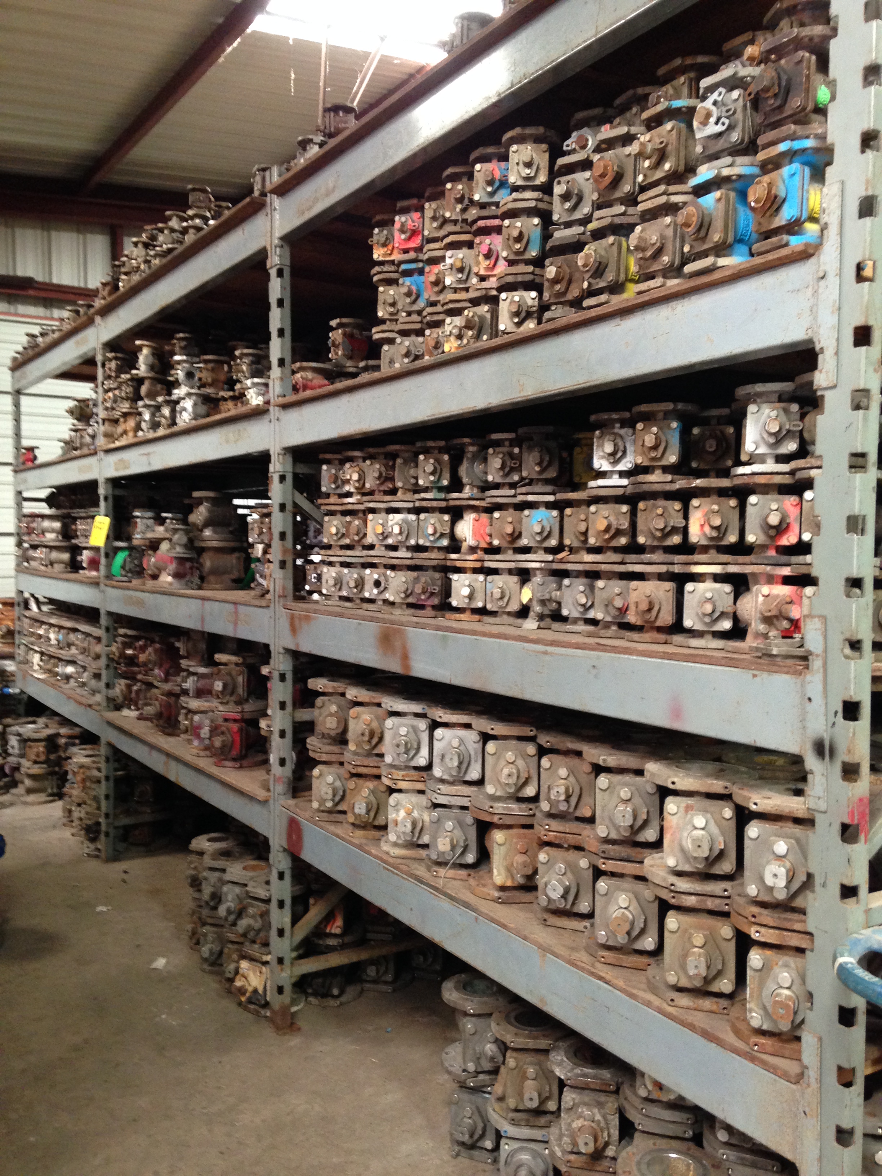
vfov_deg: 55.4
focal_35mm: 33
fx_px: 1121
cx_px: 441
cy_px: 588
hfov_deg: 42.9
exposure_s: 1/20
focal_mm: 4.12
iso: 200
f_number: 2.4
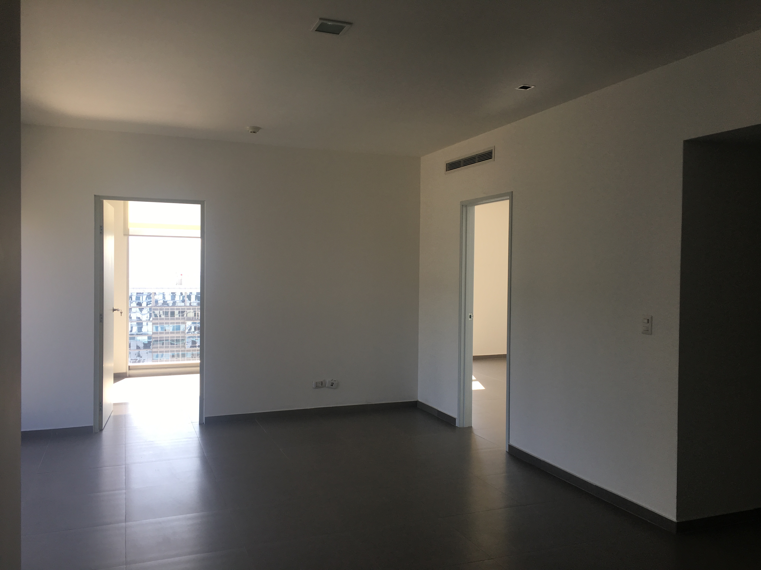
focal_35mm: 29
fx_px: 638
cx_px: 380
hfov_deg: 61.7
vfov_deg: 48.2
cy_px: 285
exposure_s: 1/120
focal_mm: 4.15
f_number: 2.2
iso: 25
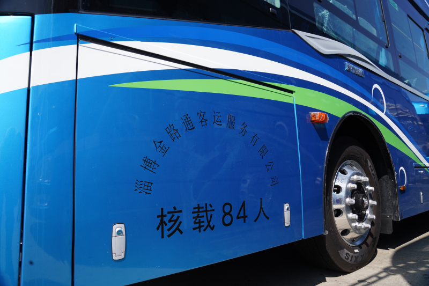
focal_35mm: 24
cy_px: 143
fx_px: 286
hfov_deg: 73.8
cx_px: 214
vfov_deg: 53.1
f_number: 9
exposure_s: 1/400
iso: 320
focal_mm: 24
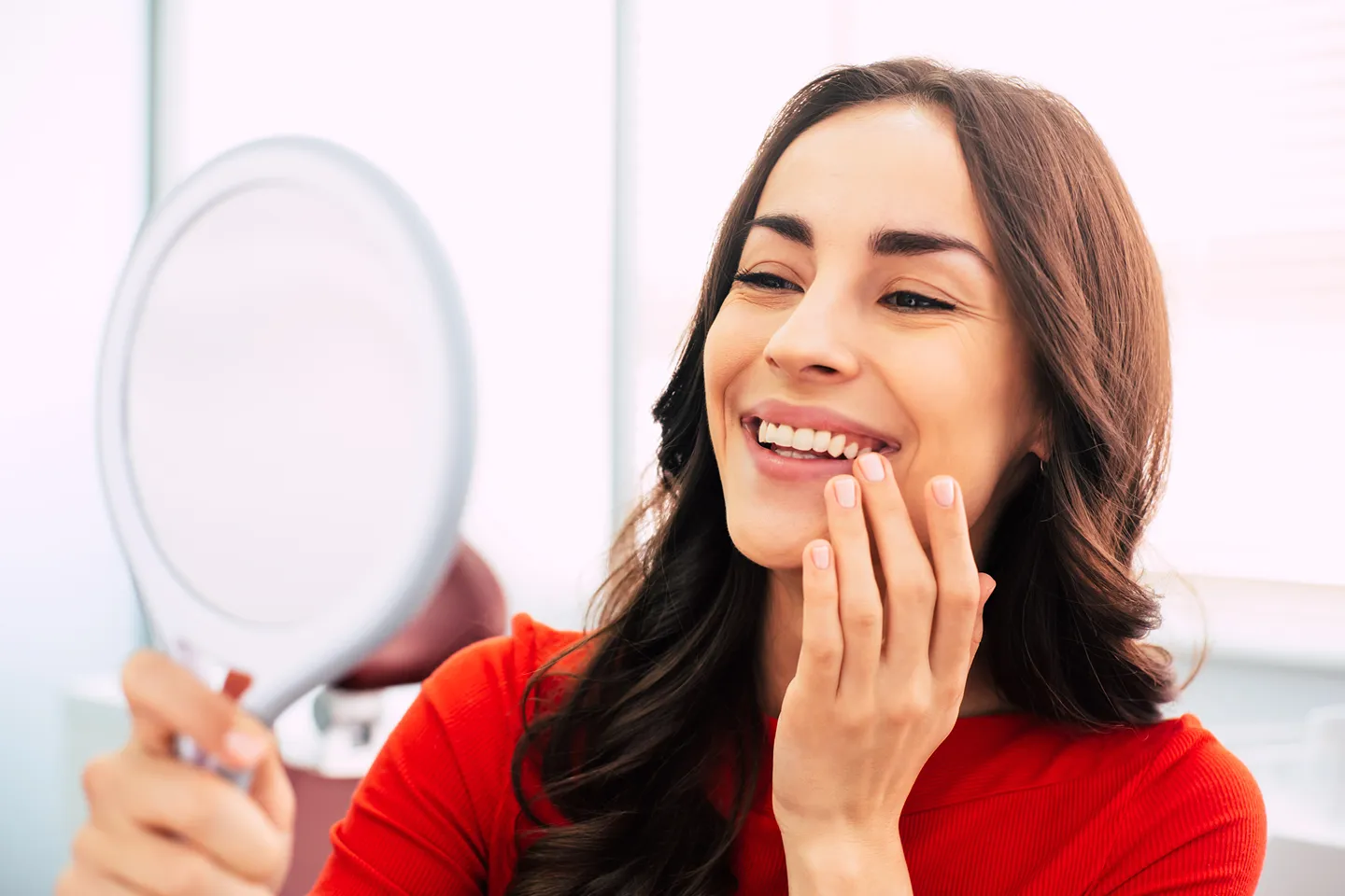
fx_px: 1868
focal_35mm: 50
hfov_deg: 39.6
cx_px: 672
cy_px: 448
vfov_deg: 27.0
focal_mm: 50
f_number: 3.2
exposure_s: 1/125
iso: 1000
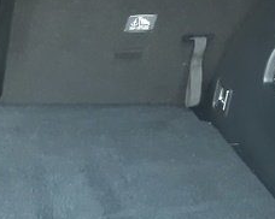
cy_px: 180
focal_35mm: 89
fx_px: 724
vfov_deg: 17.1
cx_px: -93
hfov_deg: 19.6
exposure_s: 1/24
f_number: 1.7
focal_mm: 3.92
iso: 400
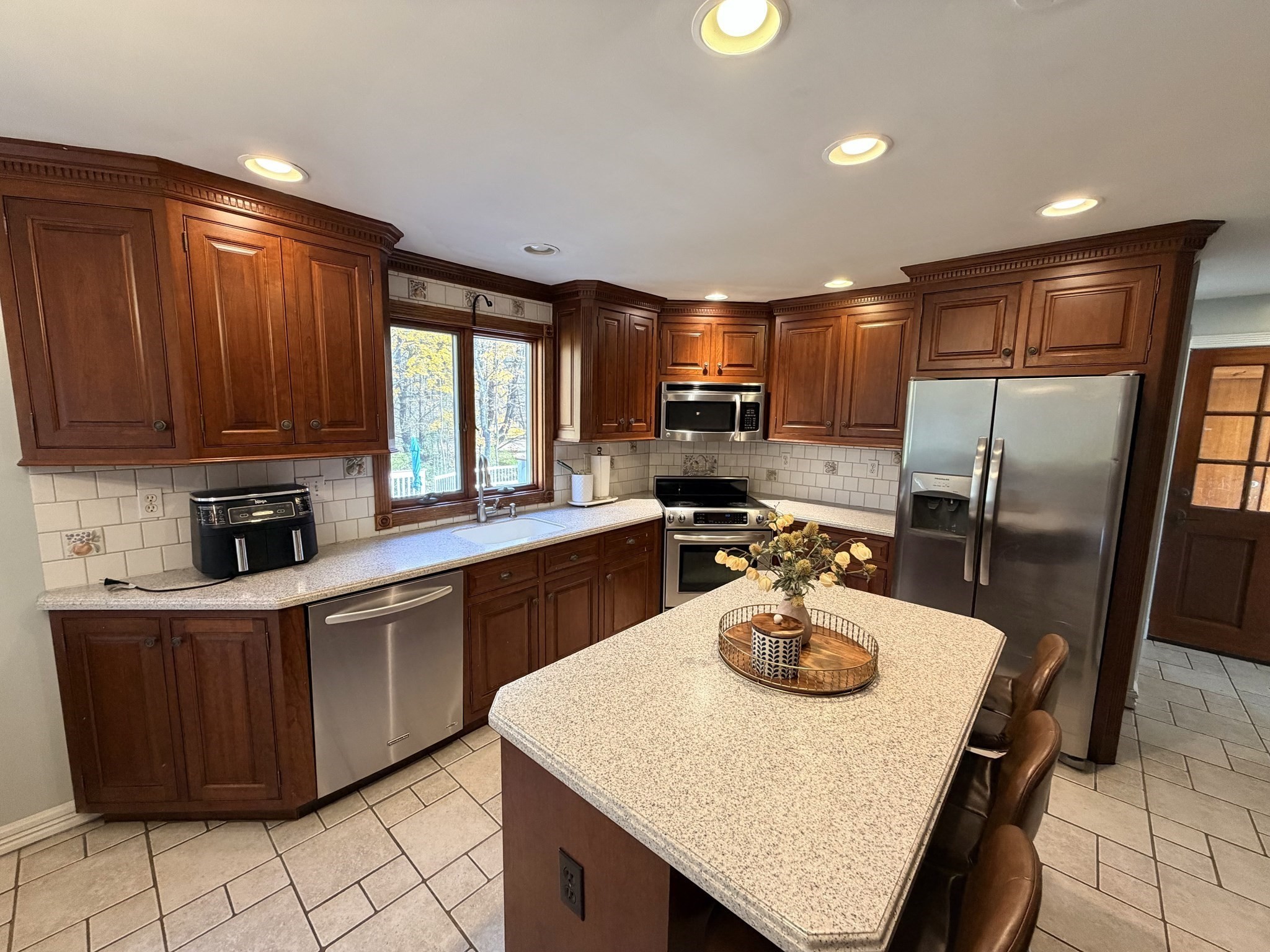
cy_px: 476
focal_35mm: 14
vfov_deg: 85.7
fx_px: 514
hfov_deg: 102.1
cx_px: 635
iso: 250
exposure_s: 1/60
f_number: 2.2
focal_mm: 2.22
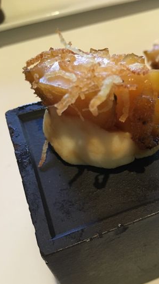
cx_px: 136
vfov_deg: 47.9
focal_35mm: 42
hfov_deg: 27.5
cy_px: 178
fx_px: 315
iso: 200
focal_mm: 4.15
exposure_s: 1/33
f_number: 2.2
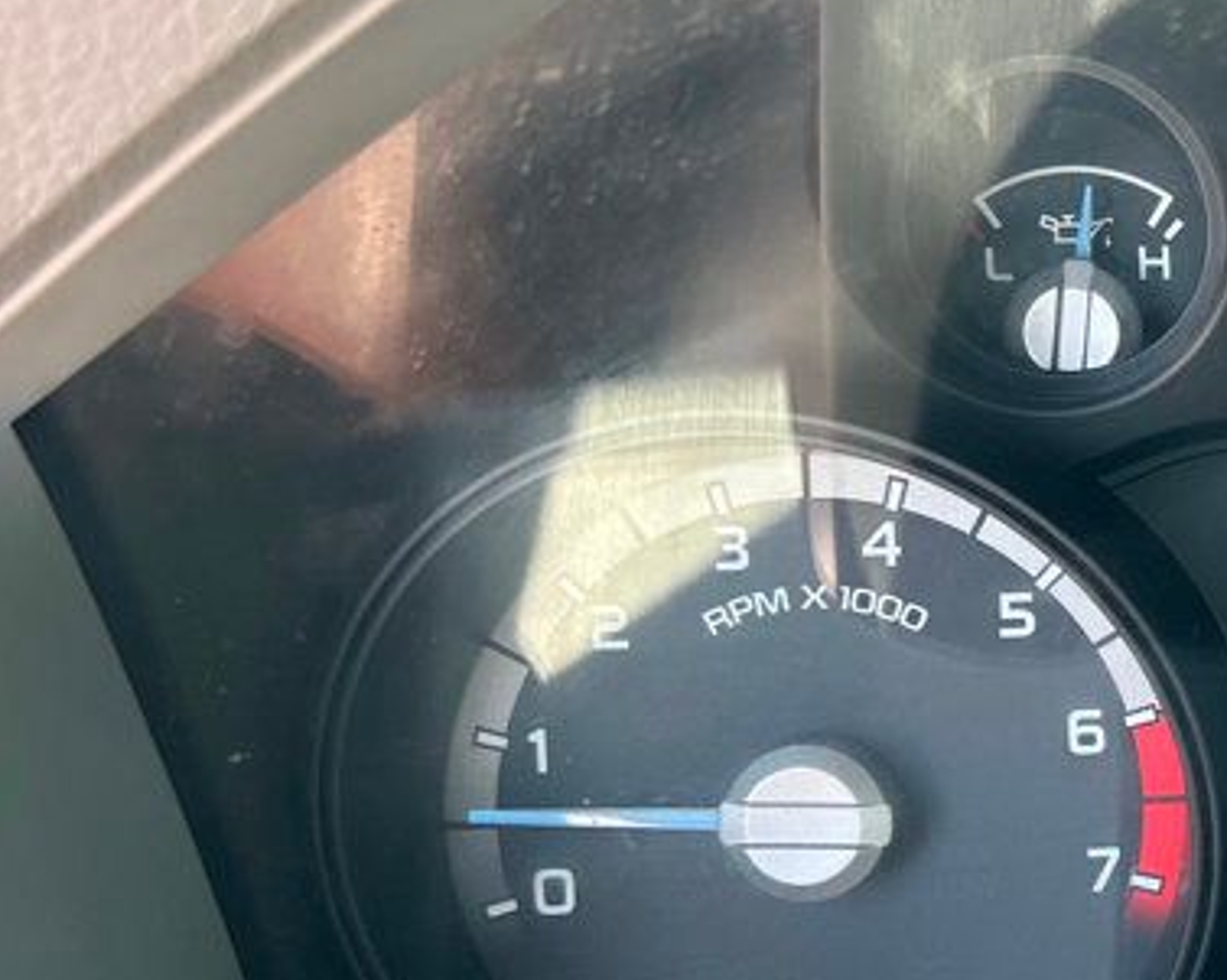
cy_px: 586
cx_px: 1556
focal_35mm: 69
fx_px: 2504
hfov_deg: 24.4
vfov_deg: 22.1
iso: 40
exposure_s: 1/121
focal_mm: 5.7
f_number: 1.5
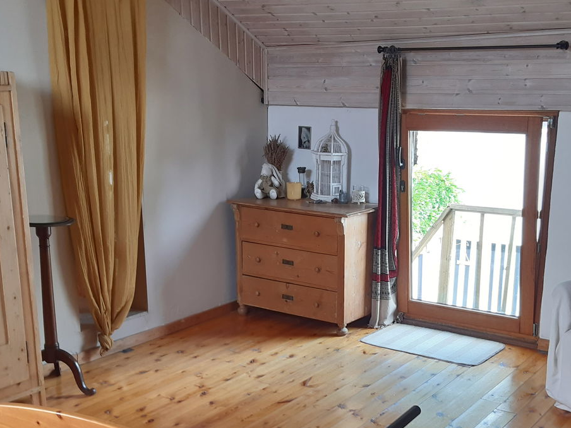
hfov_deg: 41.1
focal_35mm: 46
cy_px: 295
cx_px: 341
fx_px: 759
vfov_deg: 31.2
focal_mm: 3.92
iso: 50
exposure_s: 1/50
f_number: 1.7
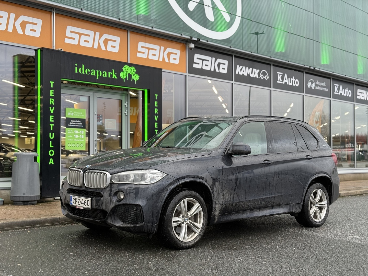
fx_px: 510
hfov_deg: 39.7
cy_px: 138
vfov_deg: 30.3
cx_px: 184
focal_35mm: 48
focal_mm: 6.76
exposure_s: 1/100
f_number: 1.78
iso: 100
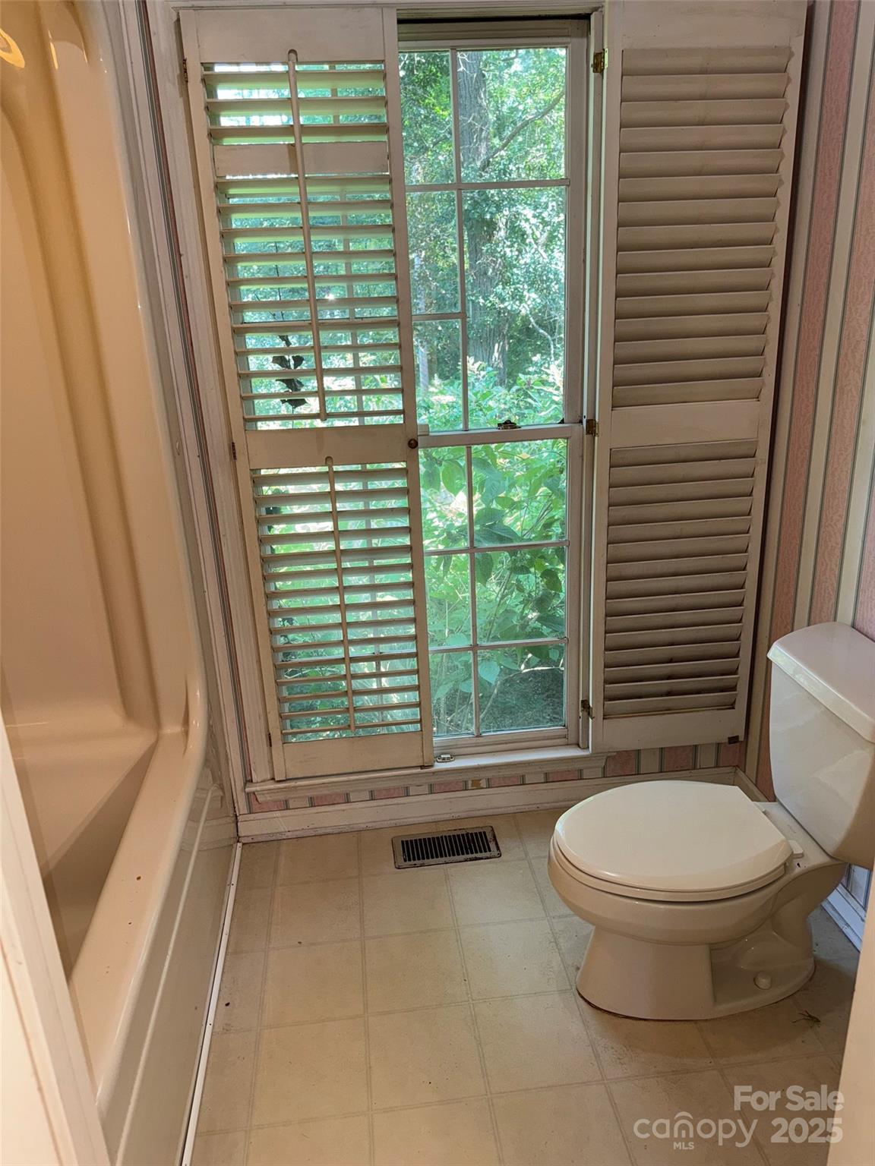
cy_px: 583
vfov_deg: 71.6
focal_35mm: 24
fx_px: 809
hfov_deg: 56.8
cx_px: 438
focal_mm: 6.76
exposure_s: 1/30
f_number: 1.78
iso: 64
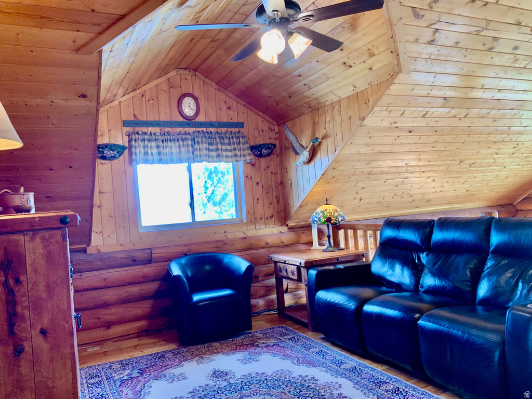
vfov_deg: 48.2
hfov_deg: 61.7
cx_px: 266
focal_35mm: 29
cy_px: 200
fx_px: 446
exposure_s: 1/60
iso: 80
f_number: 1.8
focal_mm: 3
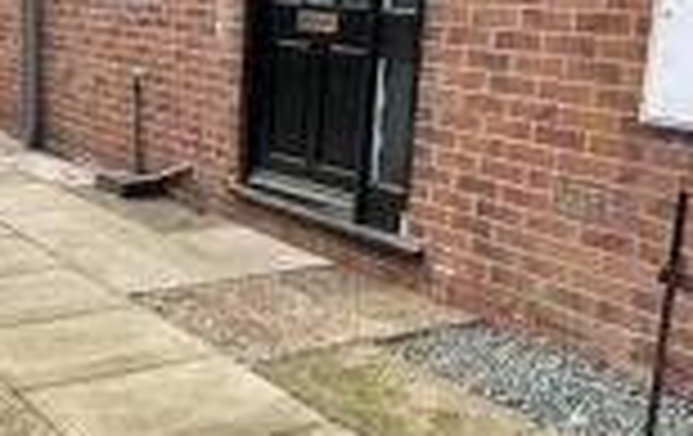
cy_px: 249
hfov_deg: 35.1
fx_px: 1060
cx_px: 142
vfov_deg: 23.3
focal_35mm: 56
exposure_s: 1/222
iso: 40
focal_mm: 2.22
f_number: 2.2
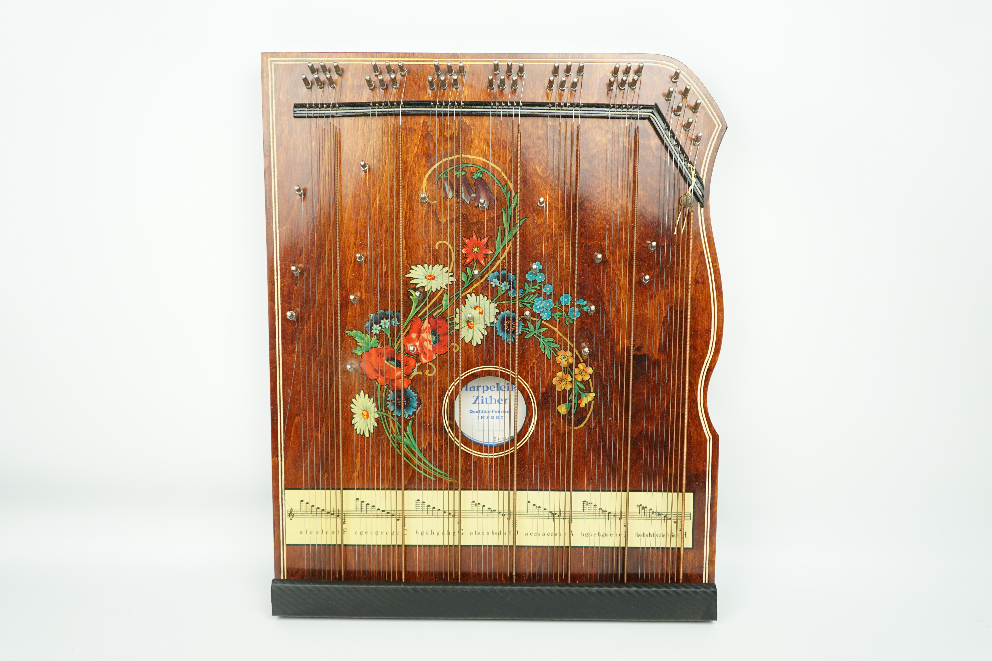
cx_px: 496
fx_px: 827
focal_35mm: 30
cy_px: 330
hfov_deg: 61.9
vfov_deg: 43.6
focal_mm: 30
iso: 160
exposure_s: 1/60
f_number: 3.5
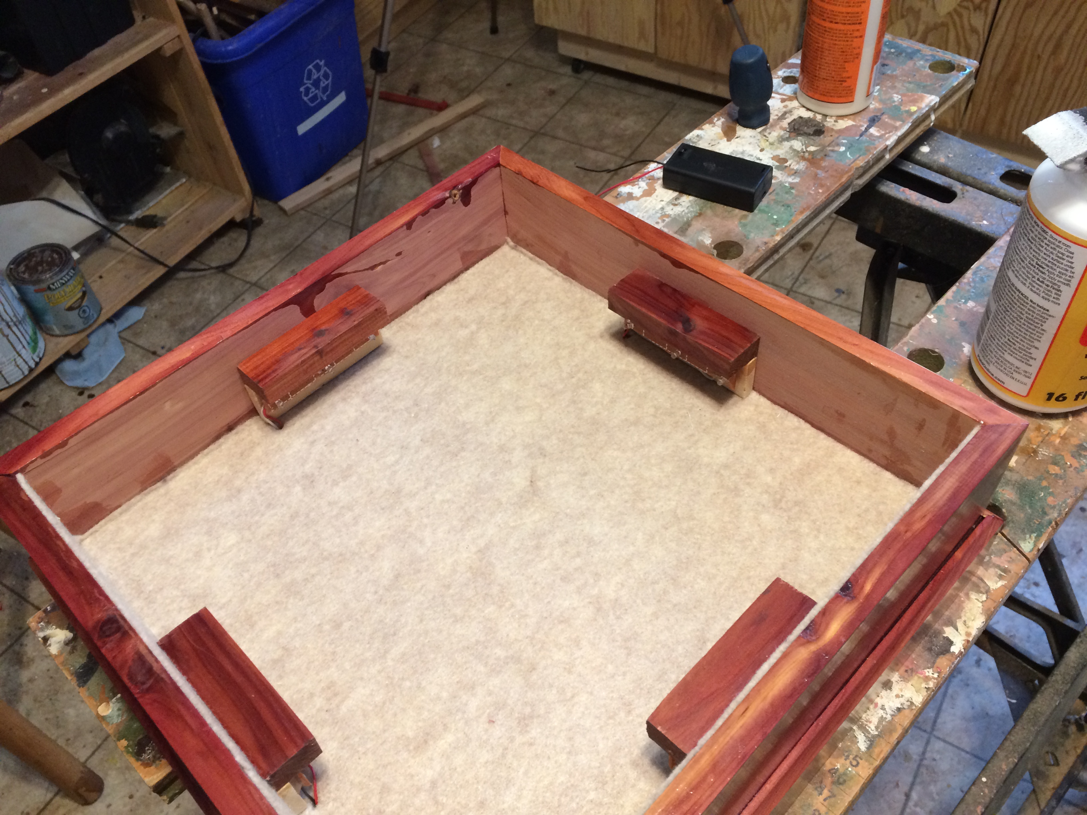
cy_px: 408
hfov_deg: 61.7
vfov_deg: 48.2
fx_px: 911
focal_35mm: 29
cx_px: 544
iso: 125
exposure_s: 1/30
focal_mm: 4.15
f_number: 2.2
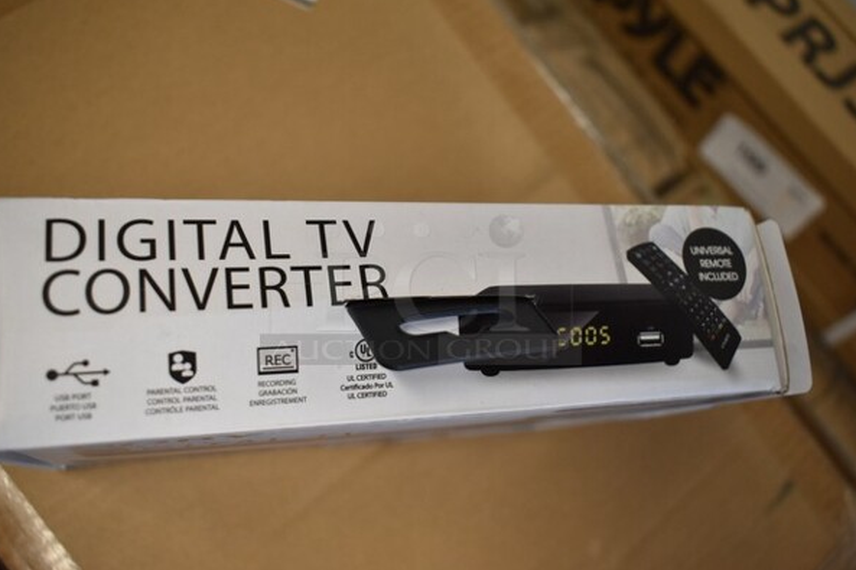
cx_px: 422
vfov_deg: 37.3
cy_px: 289
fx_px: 844
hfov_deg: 53.8
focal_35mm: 36
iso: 800
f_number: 3.8
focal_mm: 23
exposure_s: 1/125
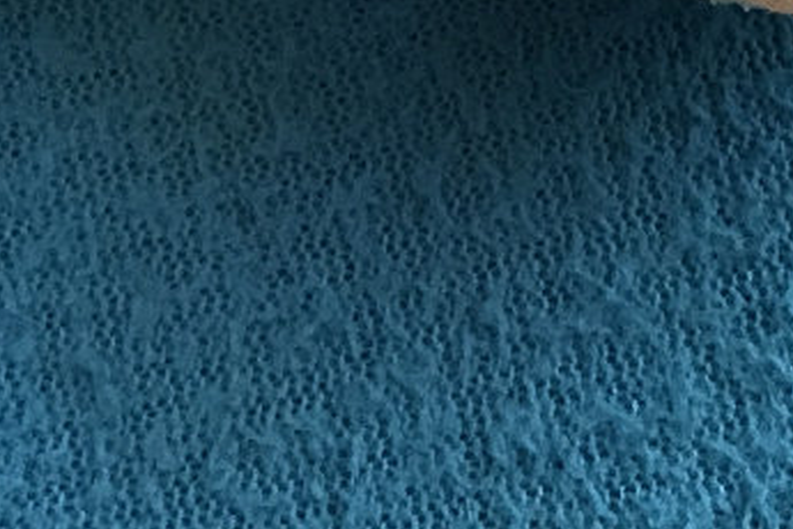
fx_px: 2974
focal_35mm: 135
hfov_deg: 15.2
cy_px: -520
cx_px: 257
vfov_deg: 9.5
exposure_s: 1/17
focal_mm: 3.99
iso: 40
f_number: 1.8
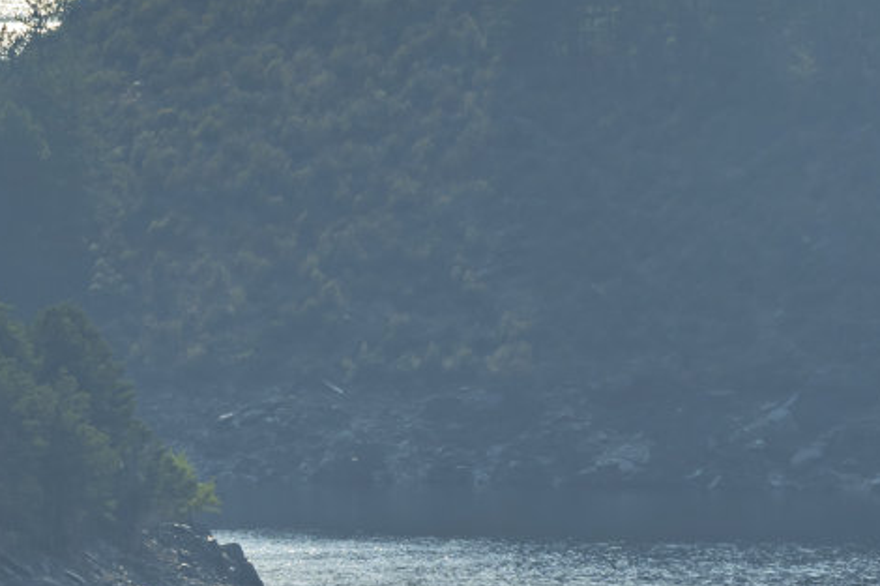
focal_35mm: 920
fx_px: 22480
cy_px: -233
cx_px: -7
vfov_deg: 1.5
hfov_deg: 2.2
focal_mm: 270
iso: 100
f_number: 6.3
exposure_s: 1/1000
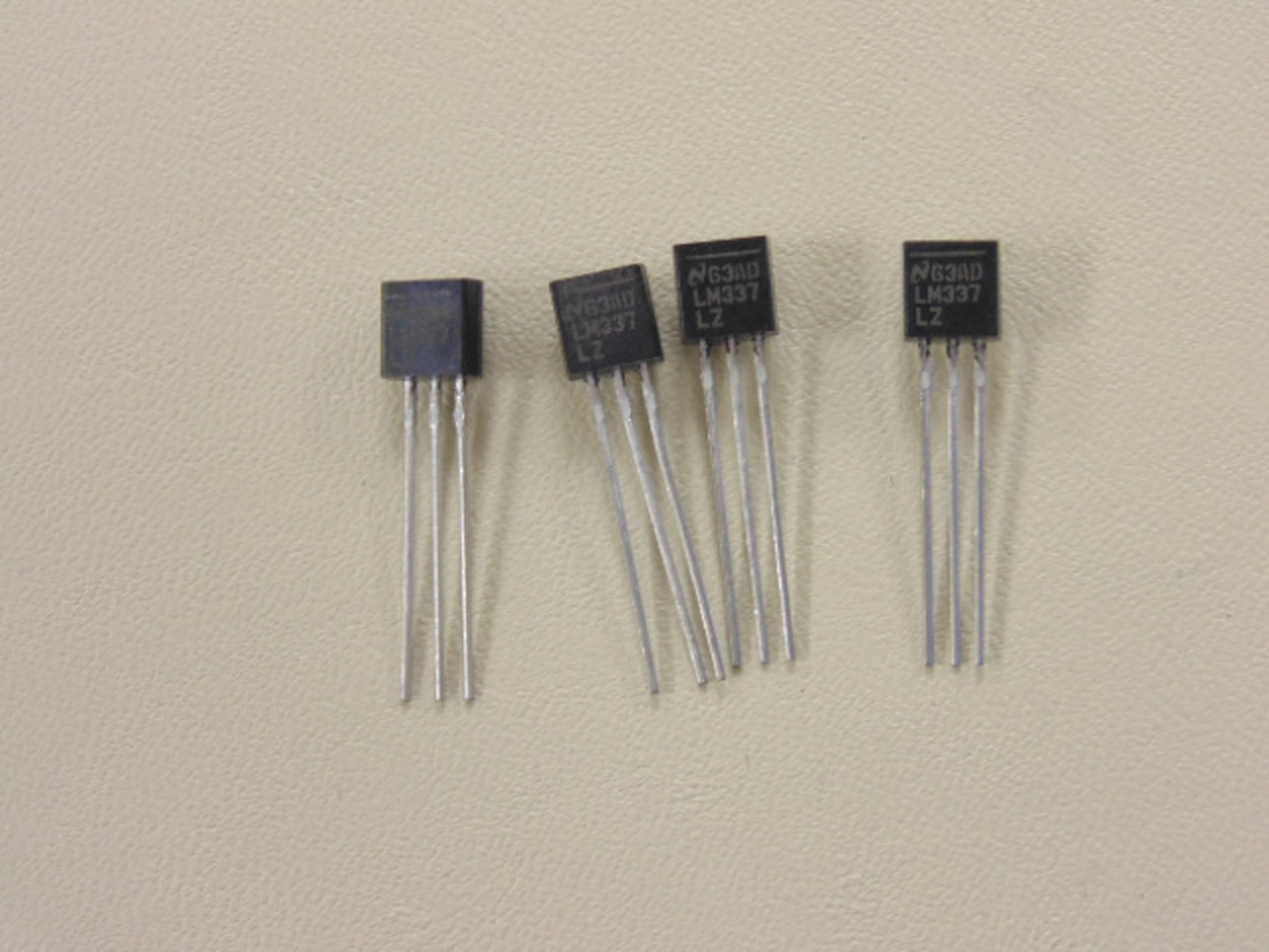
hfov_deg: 20.0
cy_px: 476
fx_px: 3593
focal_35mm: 98
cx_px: 634
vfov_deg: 15.1
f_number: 4.6
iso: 400
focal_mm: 17.5
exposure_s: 1/30
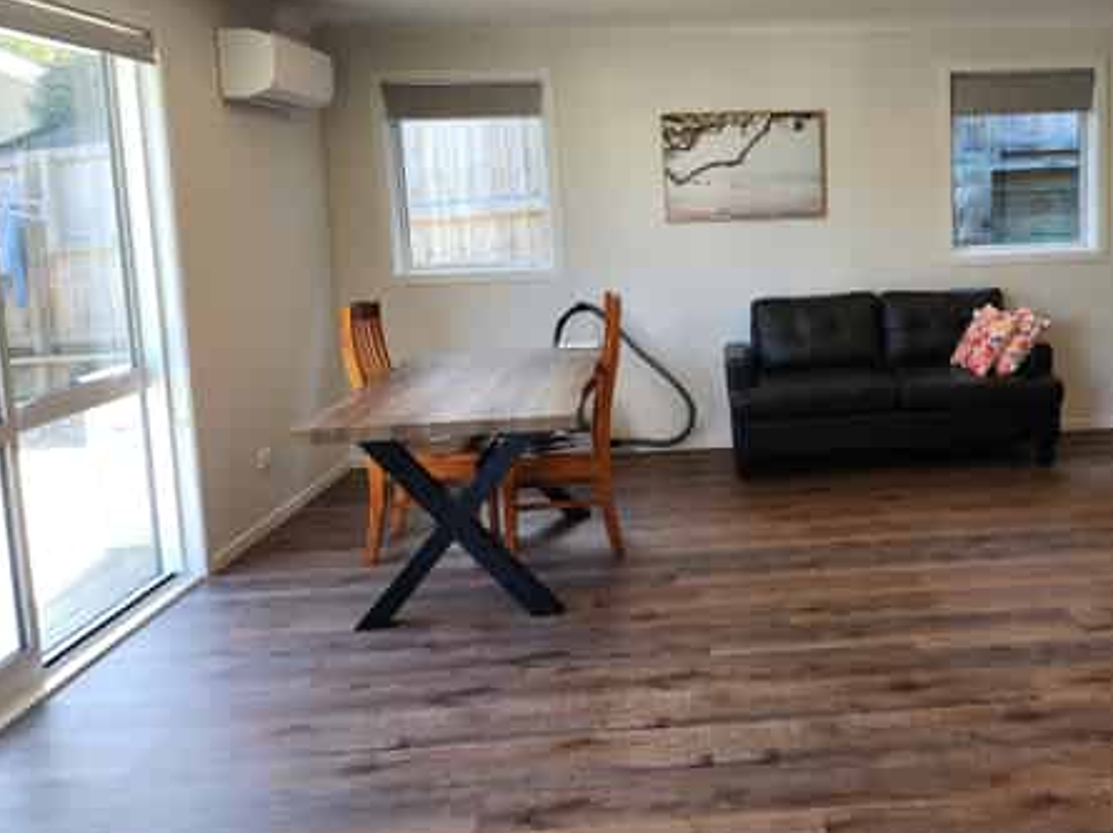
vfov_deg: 41.5
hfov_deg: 52.0
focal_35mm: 34
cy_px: 324
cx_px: 813
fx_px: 1092
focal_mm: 6.4
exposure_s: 1/100
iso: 40
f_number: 1.8
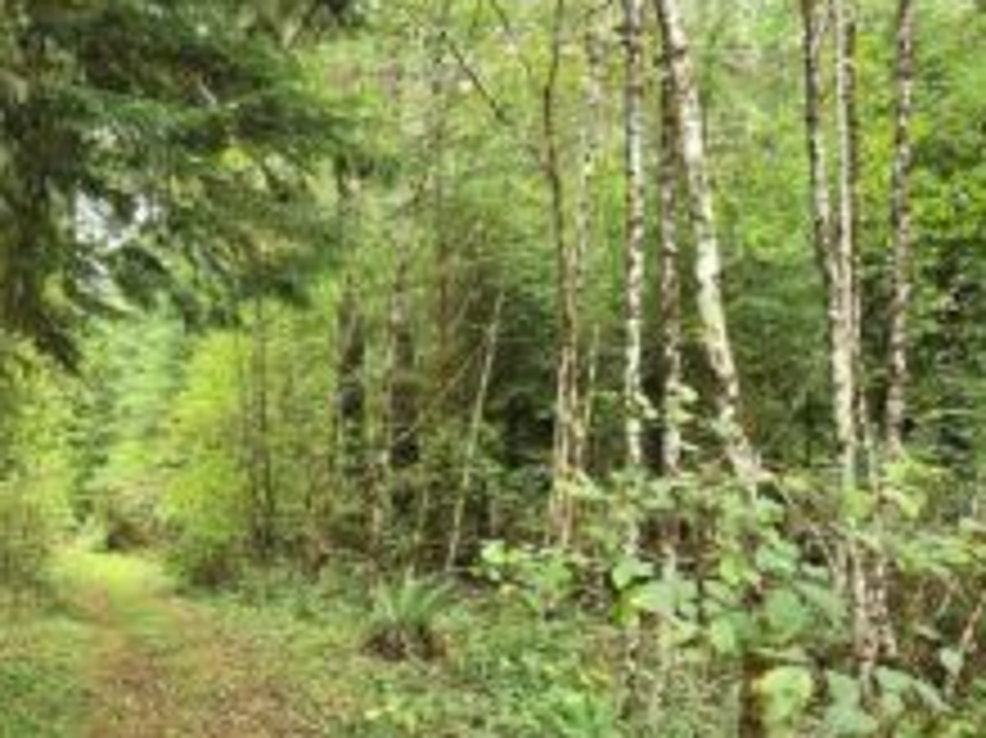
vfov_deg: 34.3
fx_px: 1196
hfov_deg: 43.0
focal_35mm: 42
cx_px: 216
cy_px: 418
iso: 200
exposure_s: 1/120
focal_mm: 5.4
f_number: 1.8
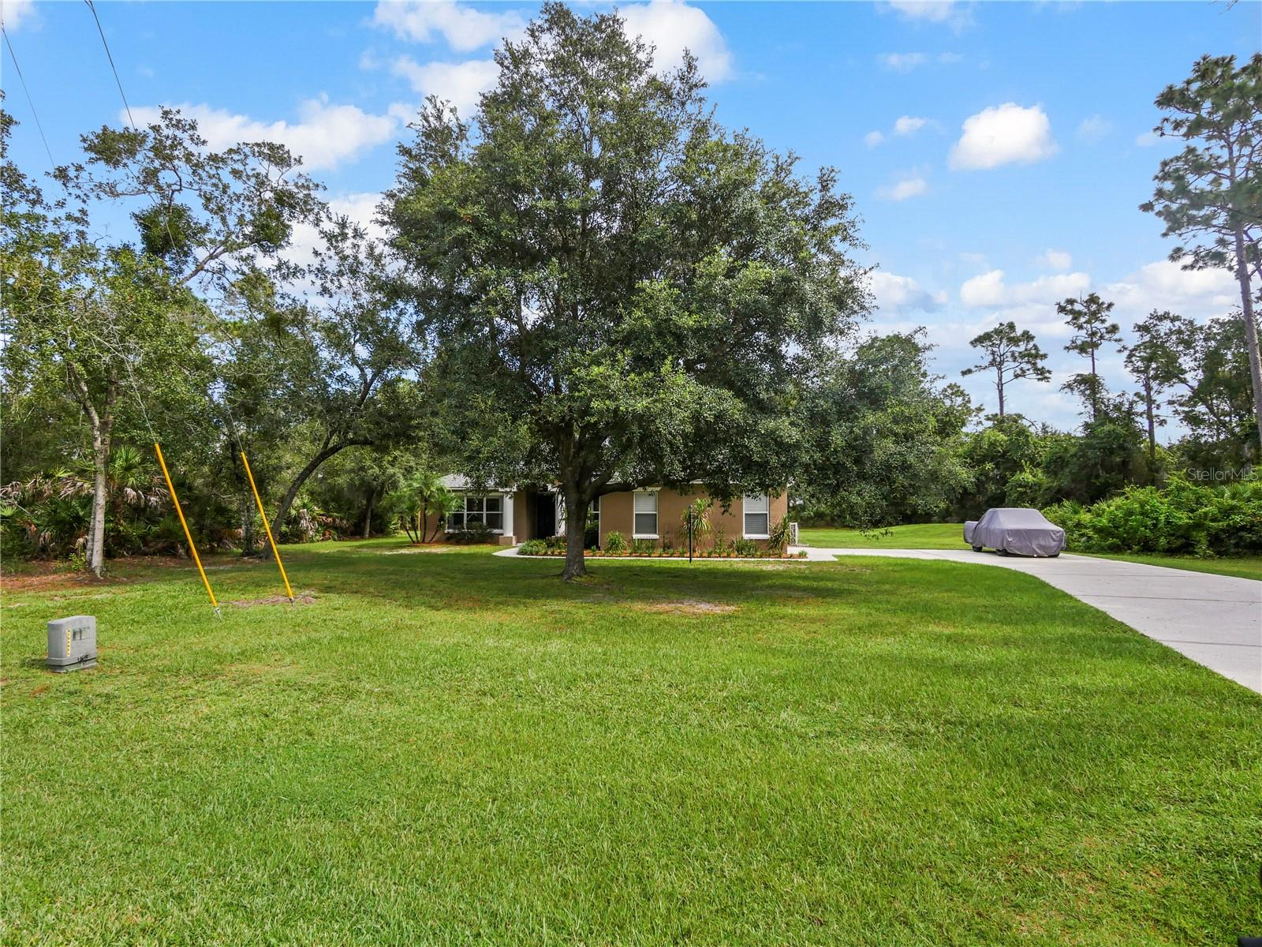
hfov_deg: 81.7
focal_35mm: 20
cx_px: 631
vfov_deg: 66.0
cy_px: 474
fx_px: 729
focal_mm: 10
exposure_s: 1/400
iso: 200
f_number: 7.1
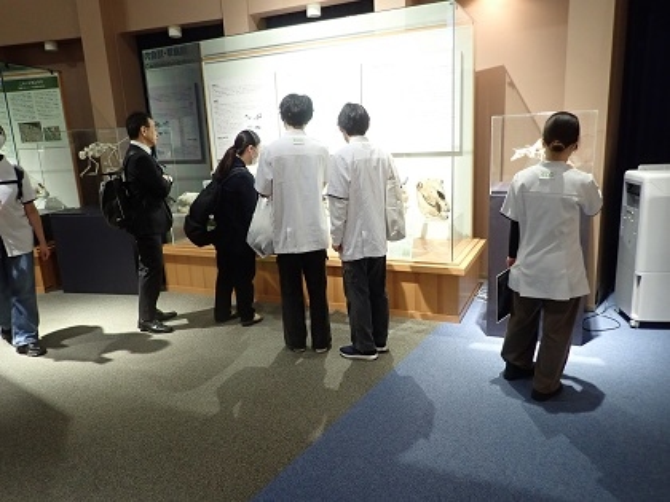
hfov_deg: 69.4
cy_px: 251
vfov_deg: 54.9
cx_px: 335
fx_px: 484
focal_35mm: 25
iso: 320
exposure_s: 1/30
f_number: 2
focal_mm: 4.5
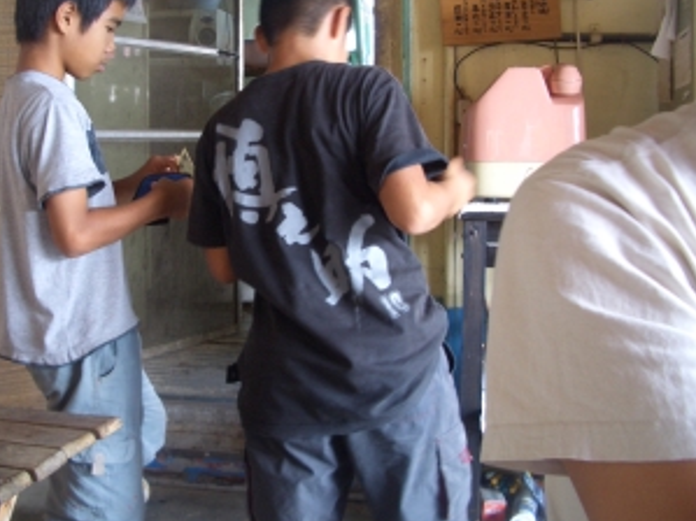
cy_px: 193
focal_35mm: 45
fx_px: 904
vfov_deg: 32.0
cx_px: 258
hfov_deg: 41.8
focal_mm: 5.8
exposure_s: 1/30
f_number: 2.6
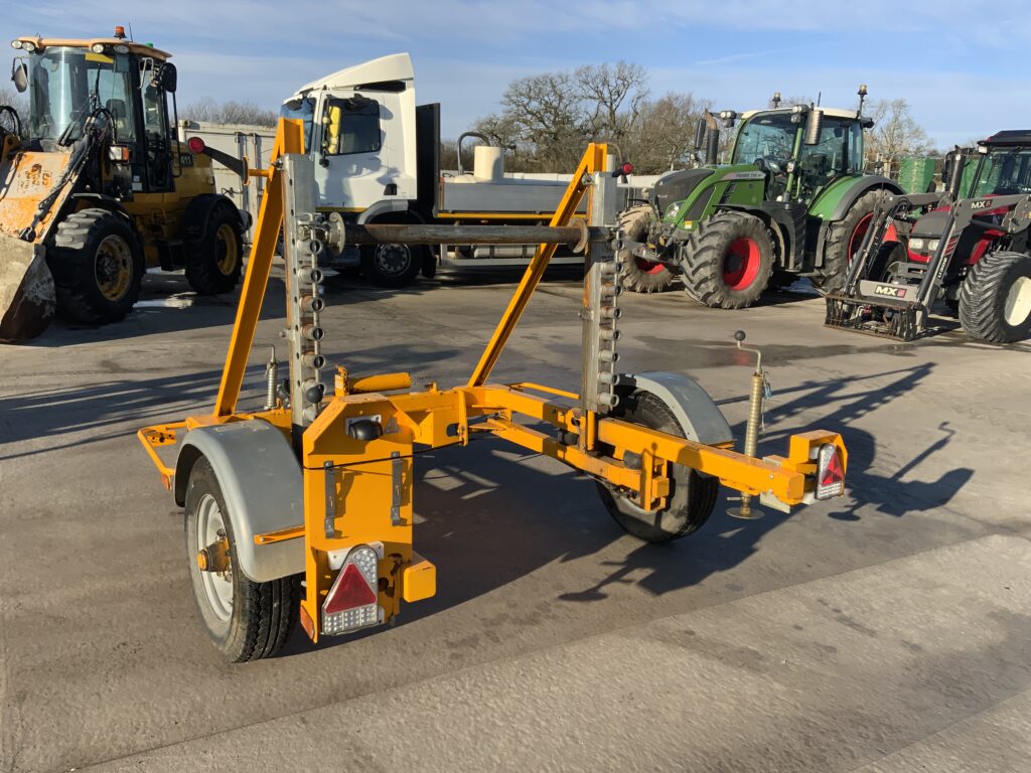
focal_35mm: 29
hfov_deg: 61.7
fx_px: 864
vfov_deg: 48.2
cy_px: 386
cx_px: 516
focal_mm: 3
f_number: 1.8
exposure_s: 1/1490
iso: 16
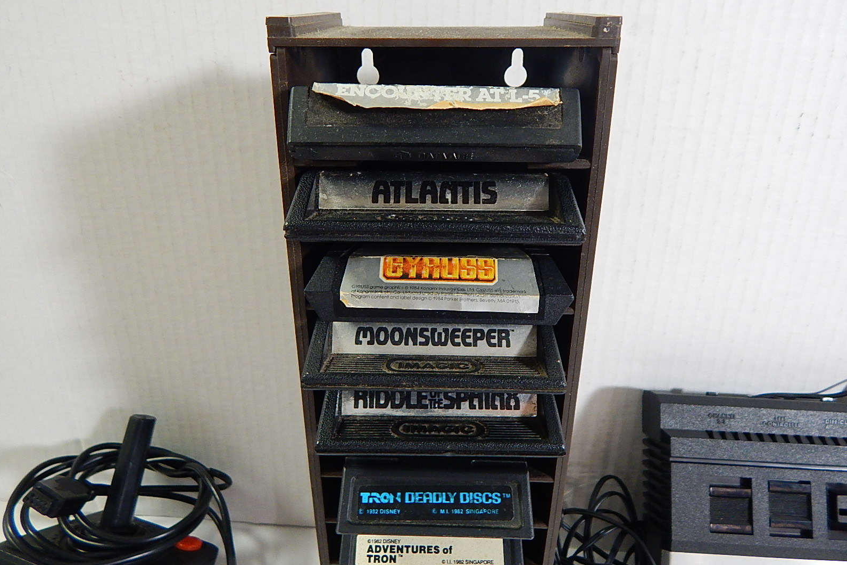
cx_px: 422
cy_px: 255
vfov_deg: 55.0
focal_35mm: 23
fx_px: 541
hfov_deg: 76.1
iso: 280
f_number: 3
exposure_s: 1/30
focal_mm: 4
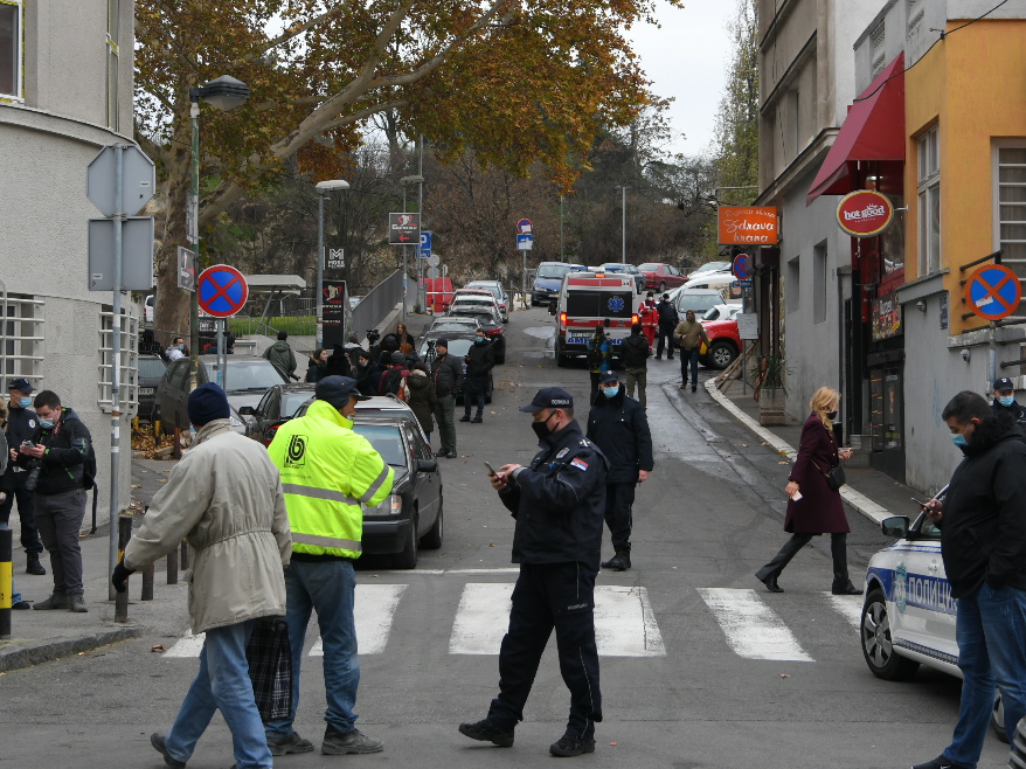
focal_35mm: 71
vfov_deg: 20.7
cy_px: 278
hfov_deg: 27.4
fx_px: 2104
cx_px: 574
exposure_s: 1/640
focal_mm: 40
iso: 400
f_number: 4
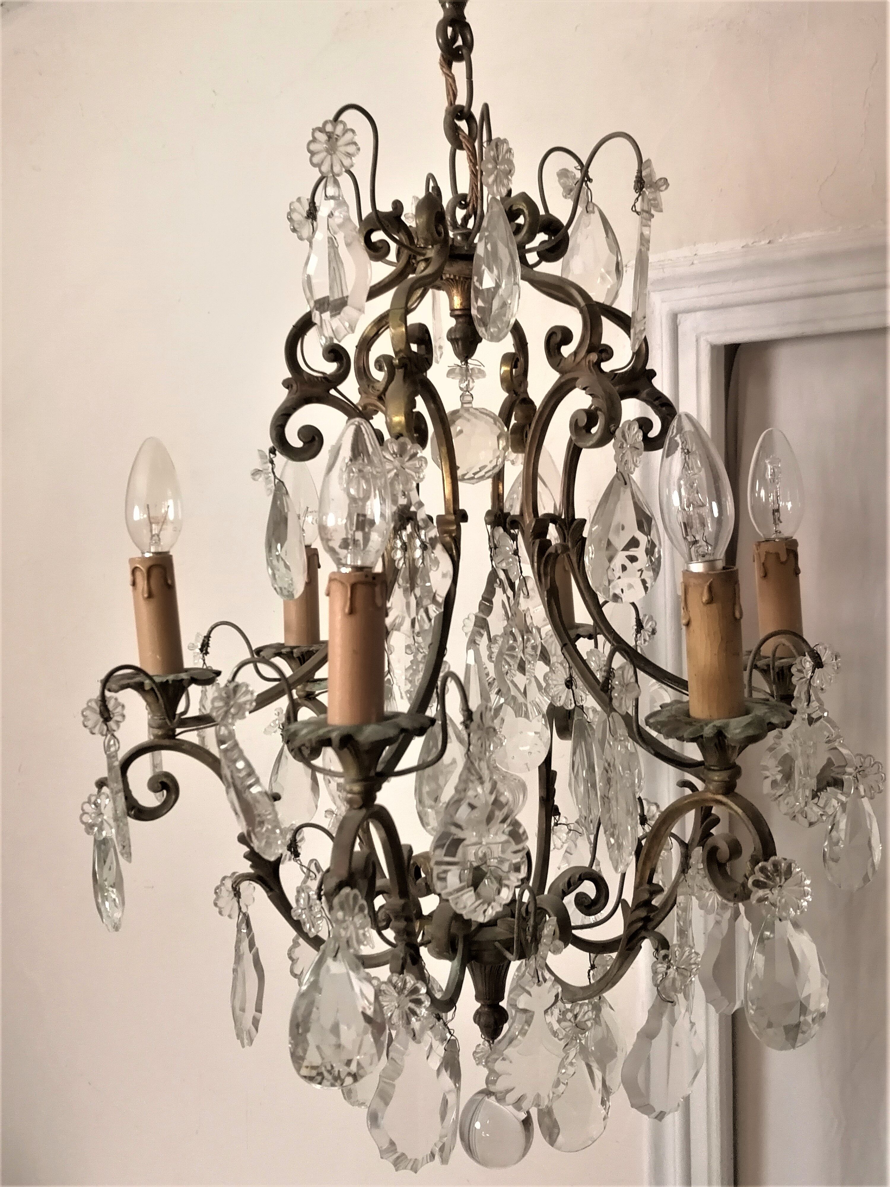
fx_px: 1234
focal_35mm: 36
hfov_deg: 39.7
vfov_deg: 51.4
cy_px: 594
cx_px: 445
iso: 320
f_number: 1.8
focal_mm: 5.4
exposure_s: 1/25
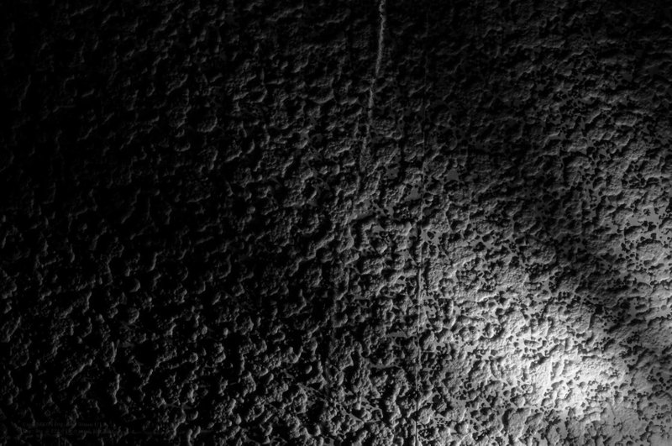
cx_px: 336
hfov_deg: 27.0
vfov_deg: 18.1
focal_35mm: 75
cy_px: 223
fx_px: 1398
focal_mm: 50
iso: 200
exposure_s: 30
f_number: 22
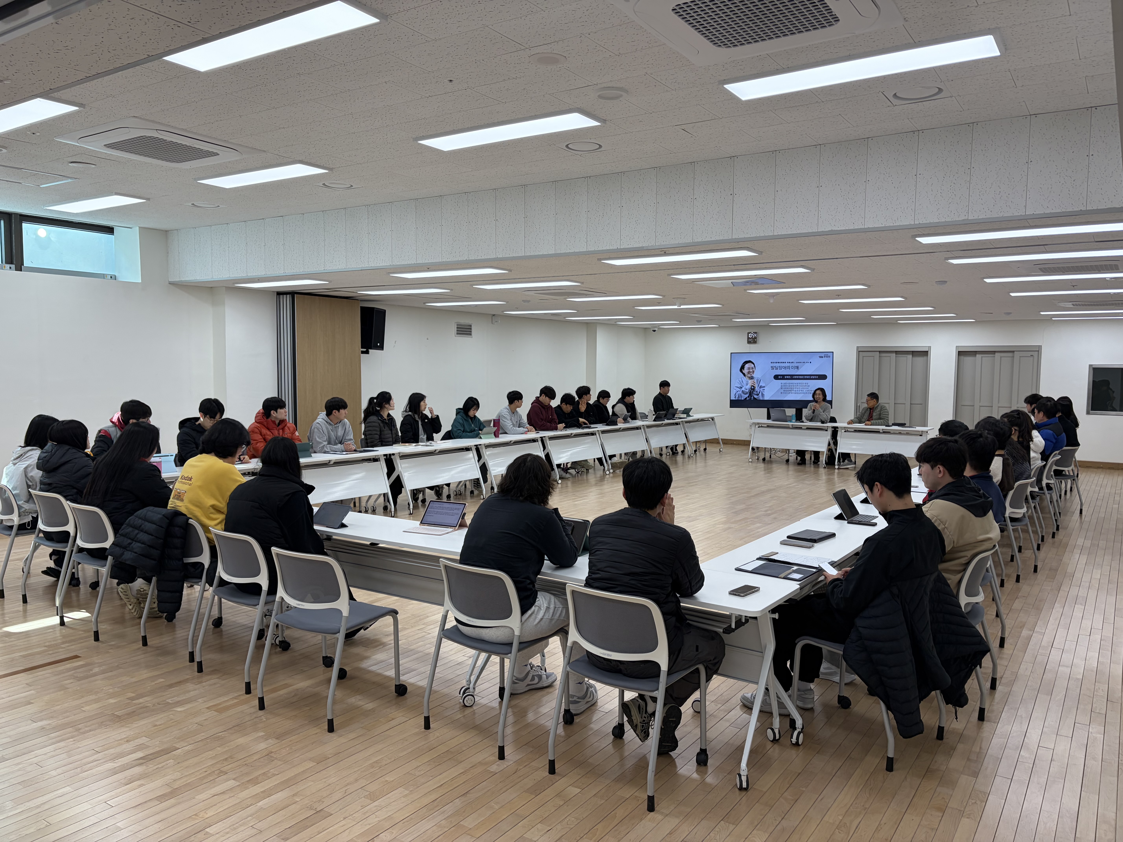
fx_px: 843
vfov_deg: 53.1
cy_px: 421
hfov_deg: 67.3
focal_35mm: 26
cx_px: 562
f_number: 1.6
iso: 50
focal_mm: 5.96
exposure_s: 1/182
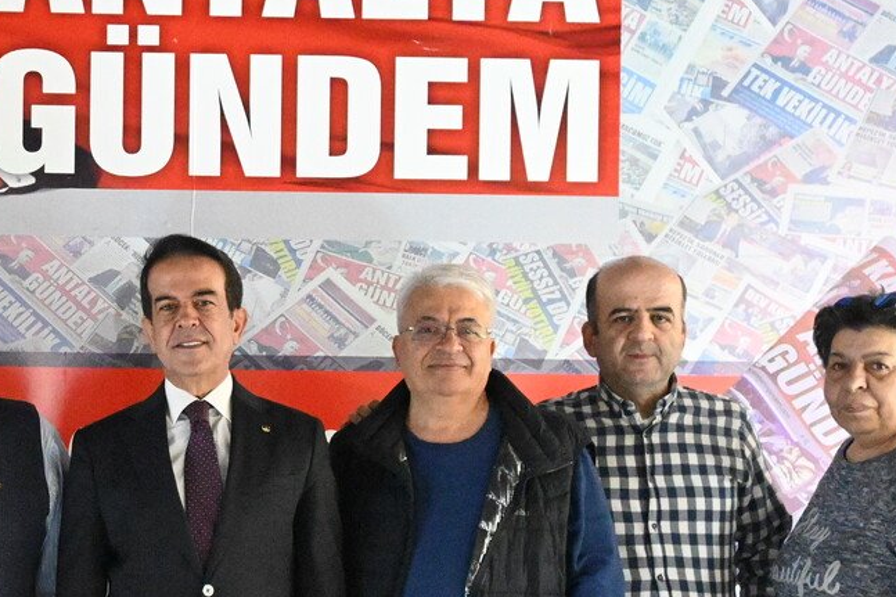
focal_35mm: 73
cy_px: 489
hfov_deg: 26.6
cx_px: 36
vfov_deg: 18.6
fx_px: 1807
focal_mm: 22.5
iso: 12800
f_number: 4
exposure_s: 1/15
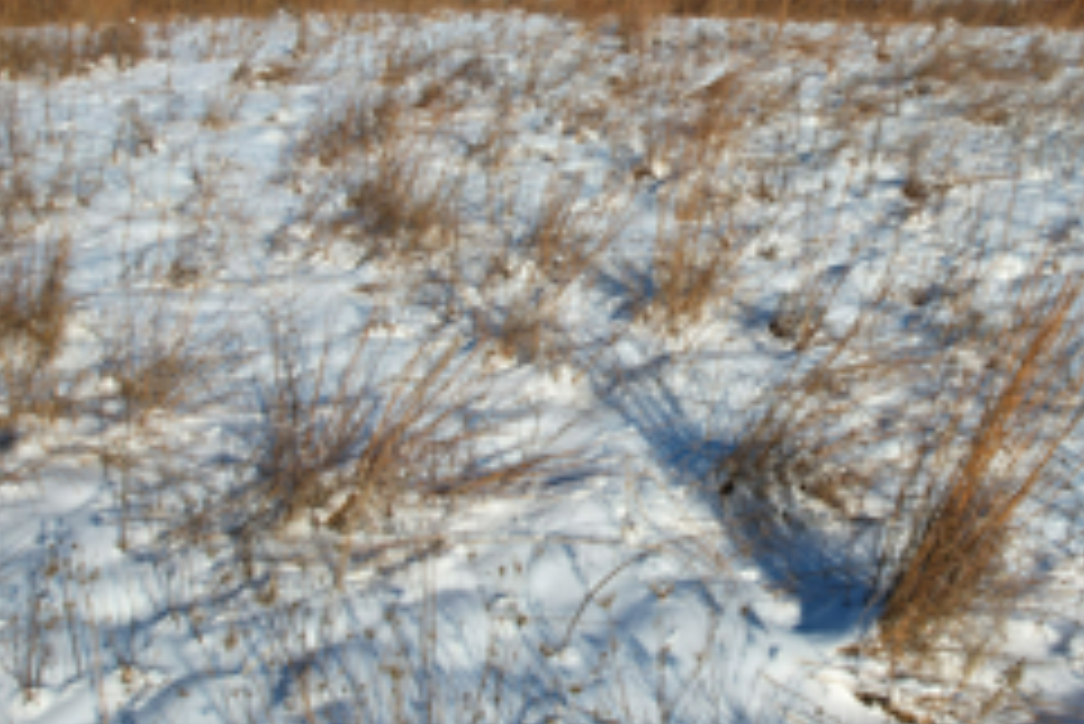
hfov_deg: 45.8
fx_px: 1235
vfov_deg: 32.0
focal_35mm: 41
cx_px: 810
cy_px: 175
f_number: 2.8
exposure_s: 1/4000
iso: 100
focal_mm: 8.38
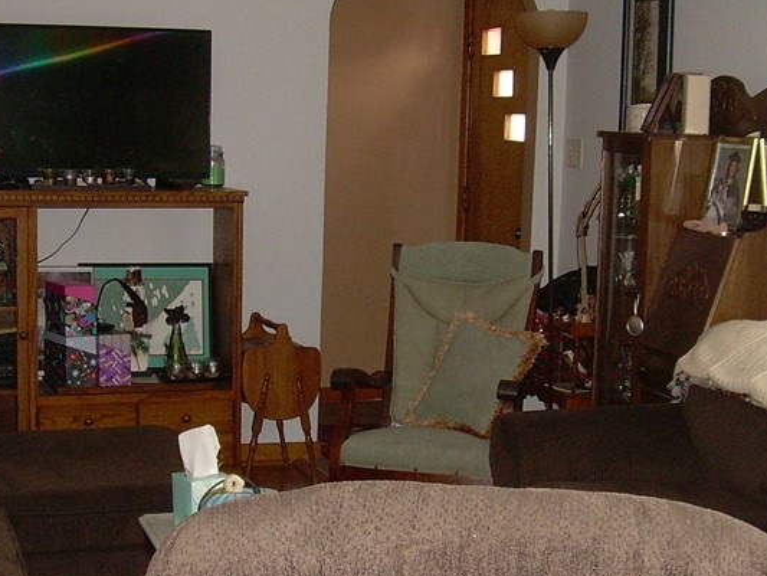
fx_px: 1618
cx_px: 420
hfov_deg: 26.7
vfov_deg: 20.2
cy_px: 331
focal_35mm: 73
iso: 200
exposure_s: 1/60
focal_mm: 6.3
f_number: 2.8
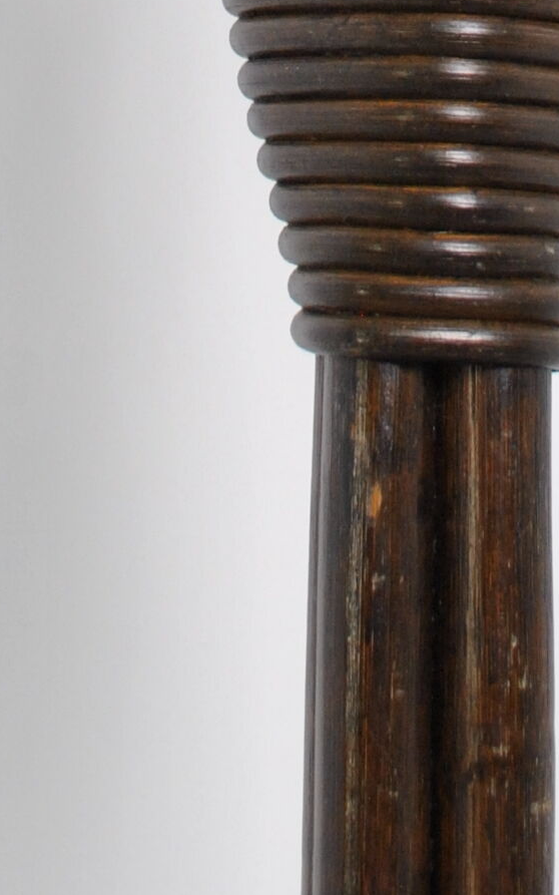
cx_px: 504
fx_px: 3559
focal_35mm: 146
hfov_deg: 8.9
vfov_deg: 12.7
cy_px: -833
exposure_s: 1/30
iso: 450
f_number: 6.3
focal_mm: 22
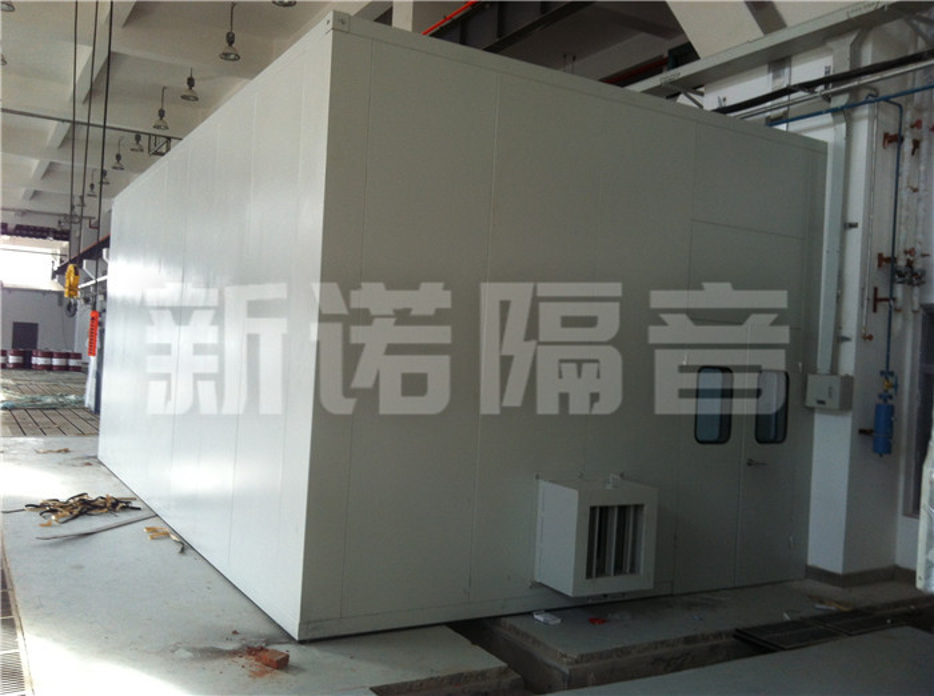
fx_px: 942
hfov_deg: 52.7
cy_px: 348
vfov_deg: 40.6
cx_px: 467
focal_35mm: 35
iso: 80
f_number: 2.8
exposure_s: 1/15
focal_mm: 3.85
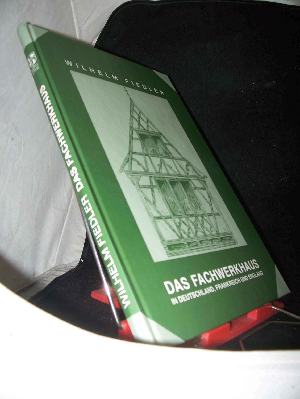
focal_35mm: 34
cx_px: 150
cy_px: 200
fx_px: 393
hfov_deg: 41.8
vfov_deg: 54.0
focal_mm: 5.6
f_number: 2.7
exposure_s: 1/60
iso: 80
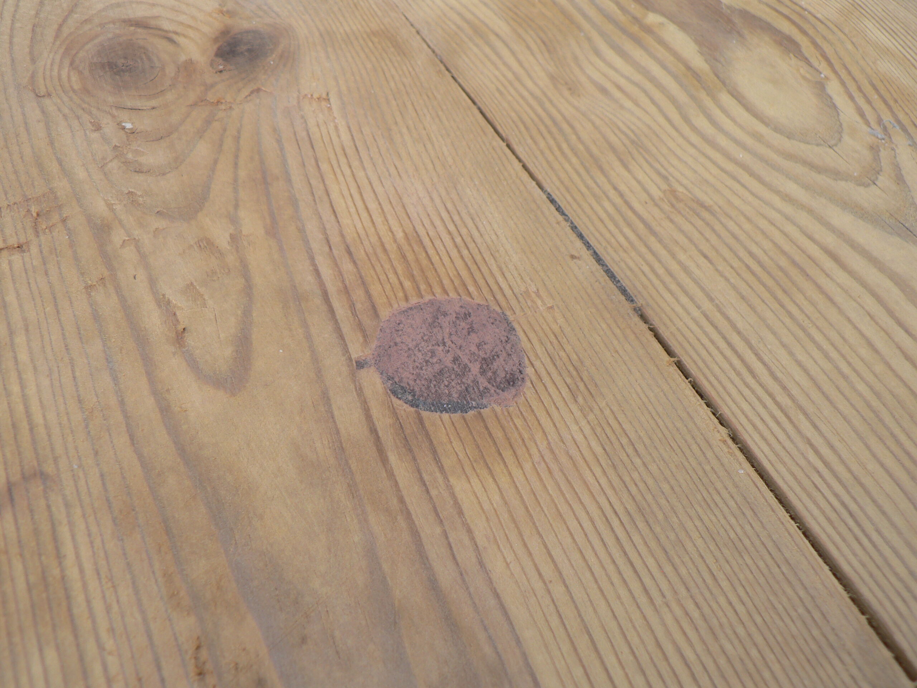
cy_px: 344
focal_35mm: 36
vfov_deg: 39.7
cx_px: 458
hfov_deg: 51.4
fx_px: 954
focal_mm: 6
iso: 80
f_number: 2.8
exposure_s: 1/80
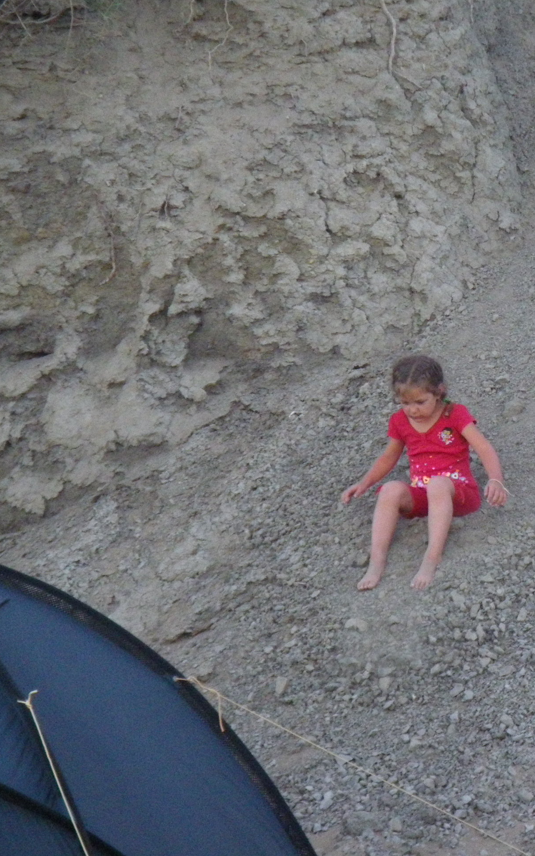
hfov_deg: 6.6
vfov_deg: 10.5
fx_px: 4643
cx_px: 410
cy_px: 427
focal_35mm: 199
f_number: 5.5
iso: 500
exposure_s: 1/250
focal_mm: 25
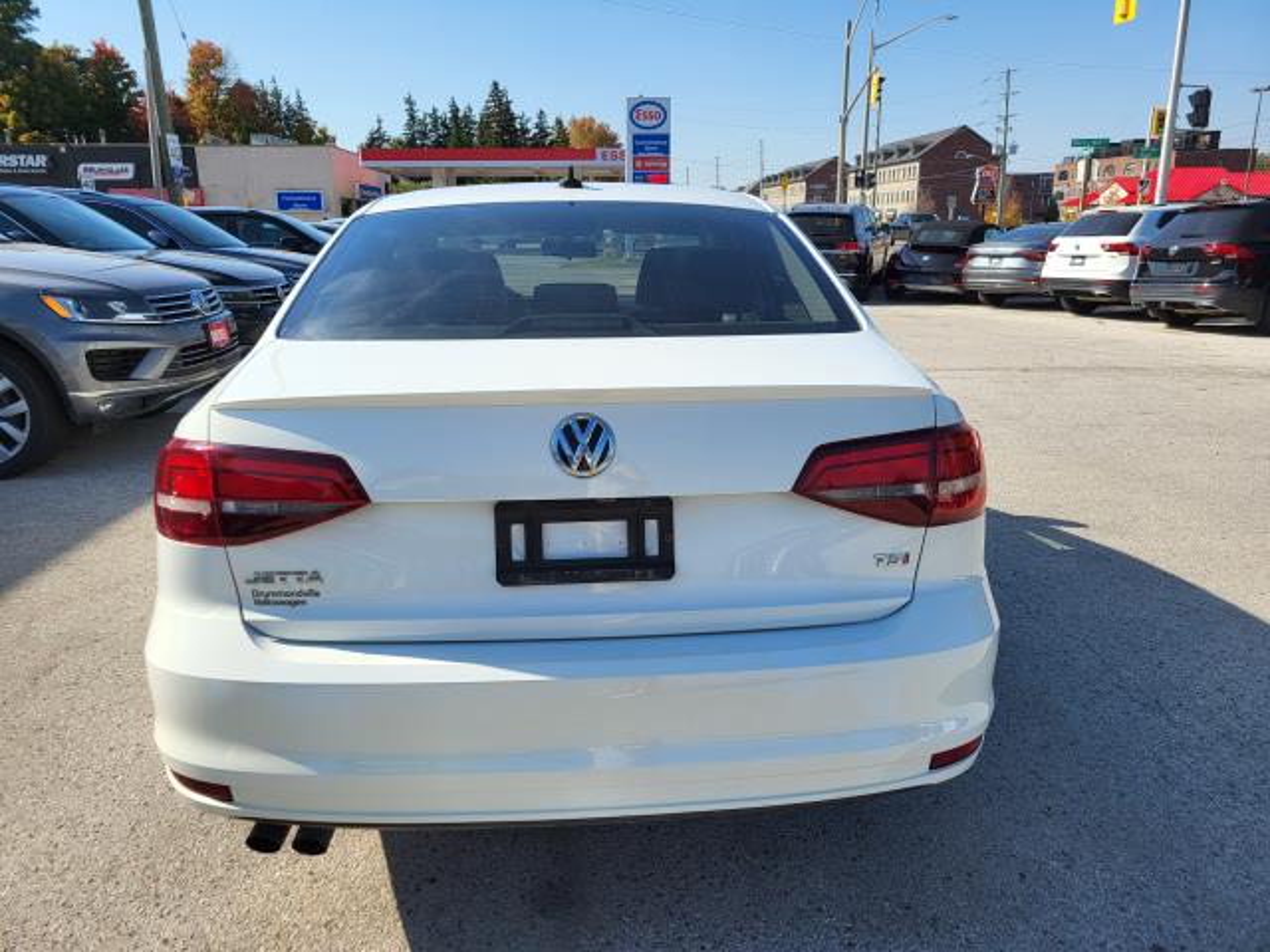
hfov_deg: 67.3
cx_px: 635
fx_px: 954
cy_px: 476
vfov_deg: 53.1
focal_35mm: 26
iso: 40
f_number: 1.8
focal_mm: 5.4
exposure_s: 1/2077
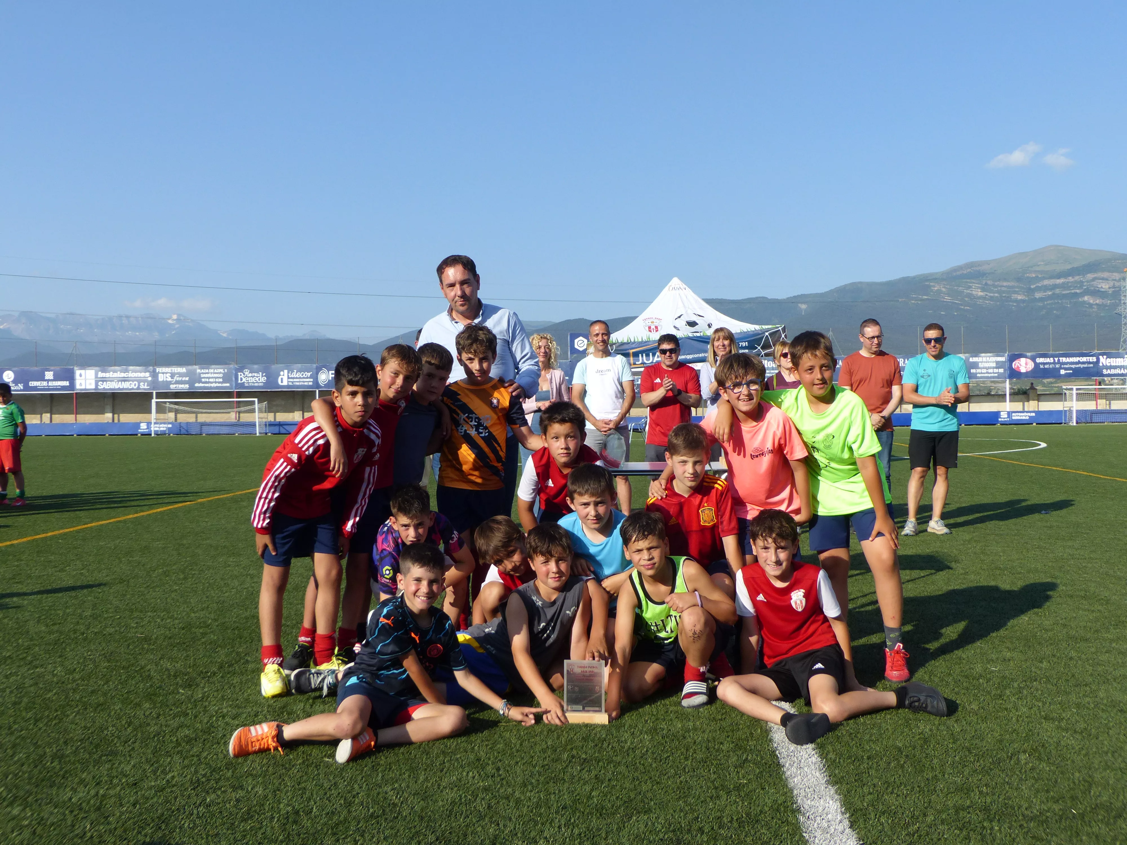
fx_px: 1107
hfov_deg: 54.0
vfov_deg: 41.8
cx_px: 564
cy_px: 422
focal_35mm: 34
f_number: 3.5
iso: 100
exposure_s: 1/1000
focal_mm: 6
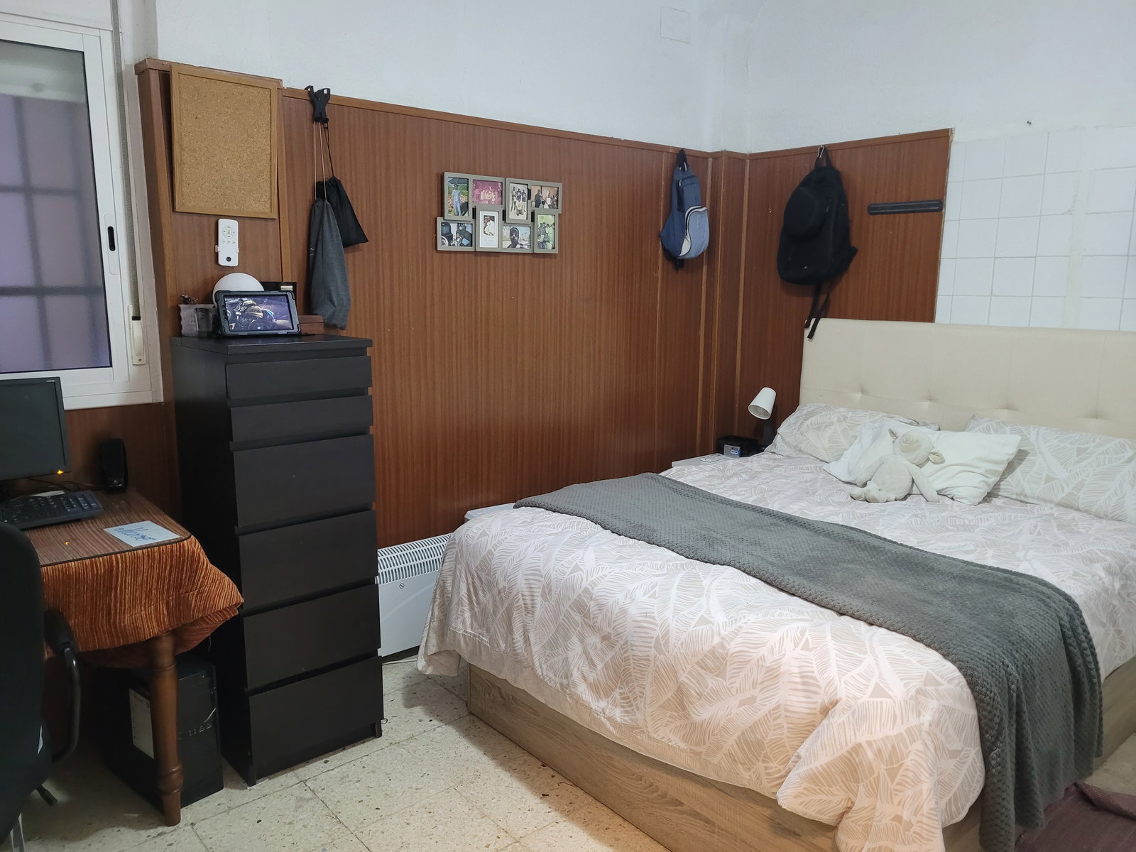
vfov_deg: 53.1
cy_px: 426
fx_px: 853
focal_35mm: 26
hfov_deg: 67.3
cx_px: 568
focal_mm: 5.4
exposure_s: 1/50
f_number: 1.8
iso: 800
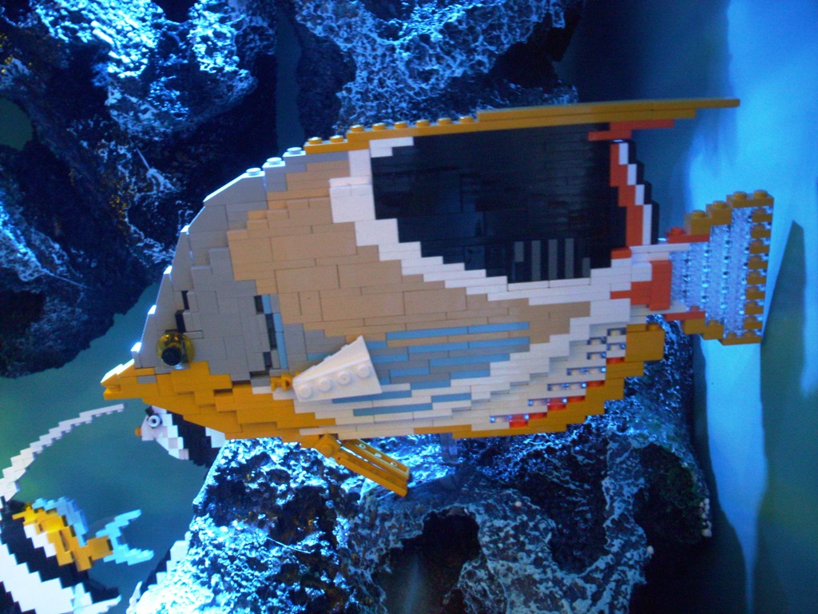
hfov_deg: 56.8
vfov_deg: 44.2
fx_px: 756
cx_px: 409
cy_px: 307
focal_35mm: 32
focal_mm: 5.7
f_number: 2.9
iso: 160
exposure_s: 1/8
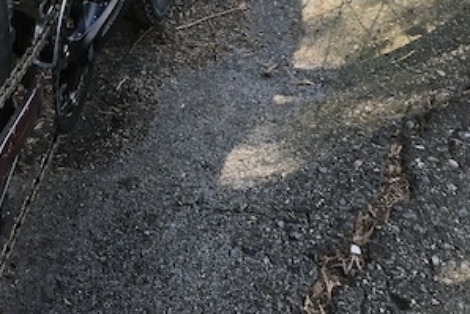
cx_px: 43
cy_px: -120
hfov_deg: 24.3
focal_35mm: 81
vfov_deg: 15.8
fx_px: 1058
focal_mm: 4.15
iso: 32
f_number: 2.2
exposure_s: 1/40
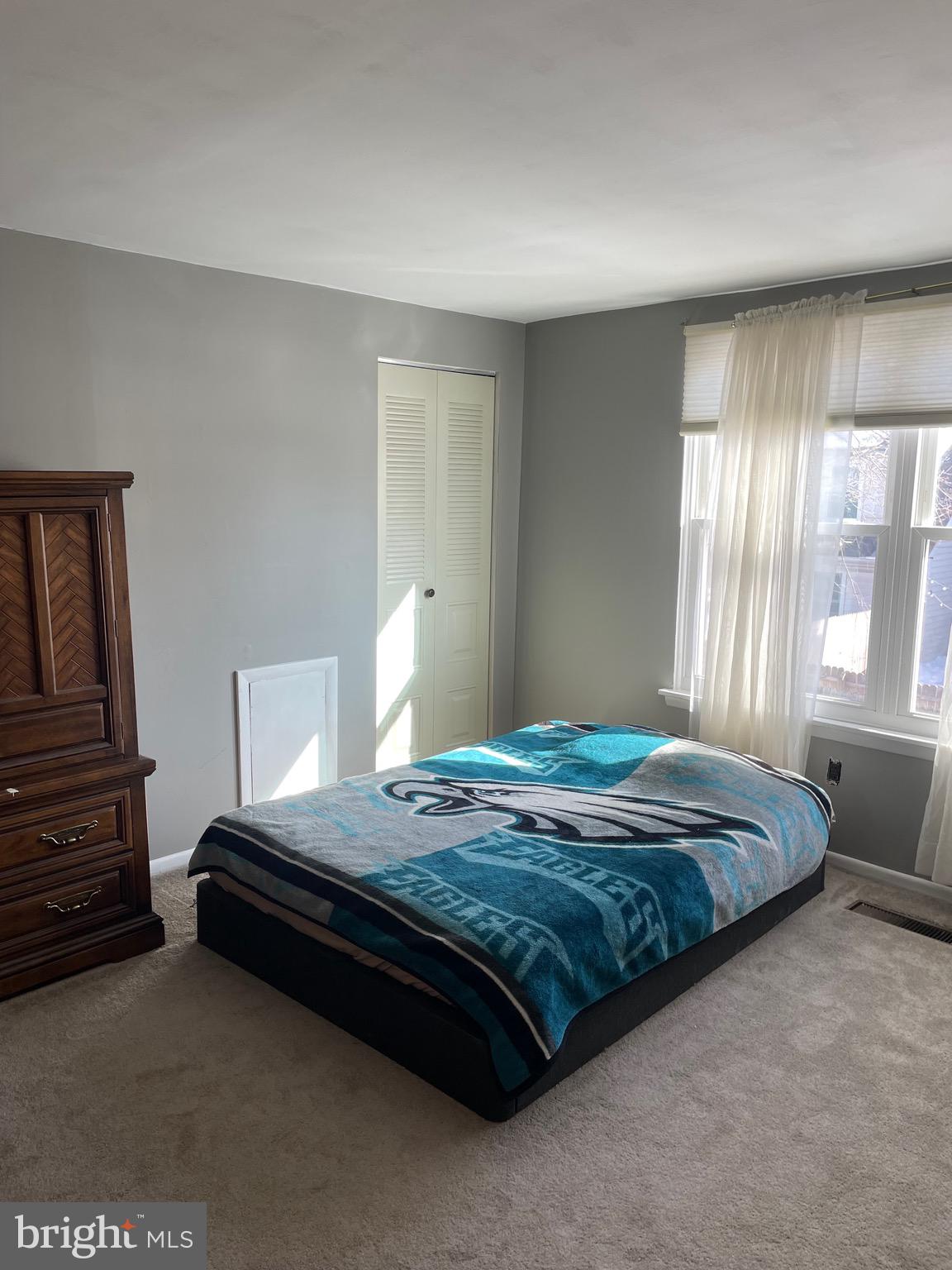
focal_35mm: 26
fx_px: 953
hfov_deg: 53.1
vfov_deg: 67.3
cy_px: 635
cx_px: 476
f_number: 1.6
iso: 32
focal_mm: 4.2
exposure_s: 1/126
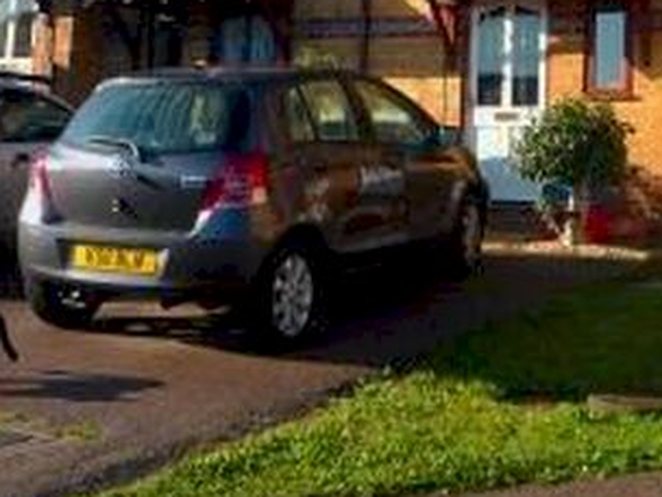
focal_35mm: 69
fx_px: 1320
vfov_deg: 20.3
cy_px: -51
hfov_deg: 27.9
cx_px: 464
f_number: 4
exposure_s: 1/400
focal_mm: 5.2
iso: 100
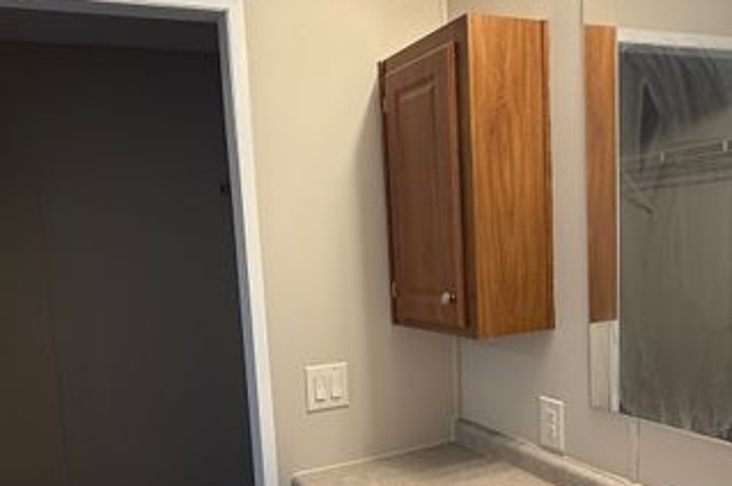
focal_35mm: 32
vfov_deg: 40.7
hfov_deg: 58.6
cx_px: 326
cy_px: 313
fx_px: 650
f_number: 2.2
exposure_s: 1/60
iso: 200
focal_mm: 2.22
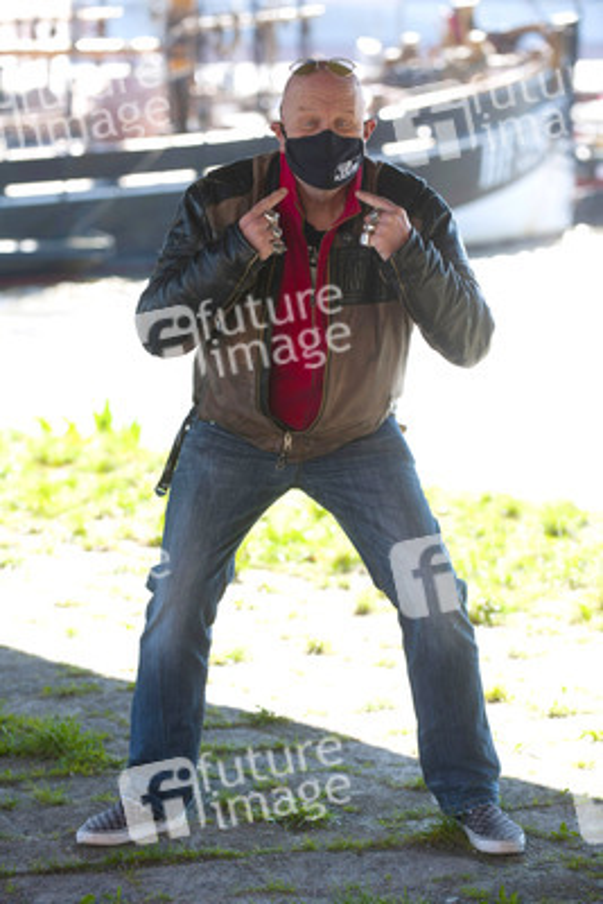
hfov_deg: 11.8
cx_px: 302
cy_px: 452
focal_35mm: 116
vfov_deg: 17.6
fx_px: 2912
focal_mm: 116
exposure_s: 1/400
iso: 200
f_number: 4.5
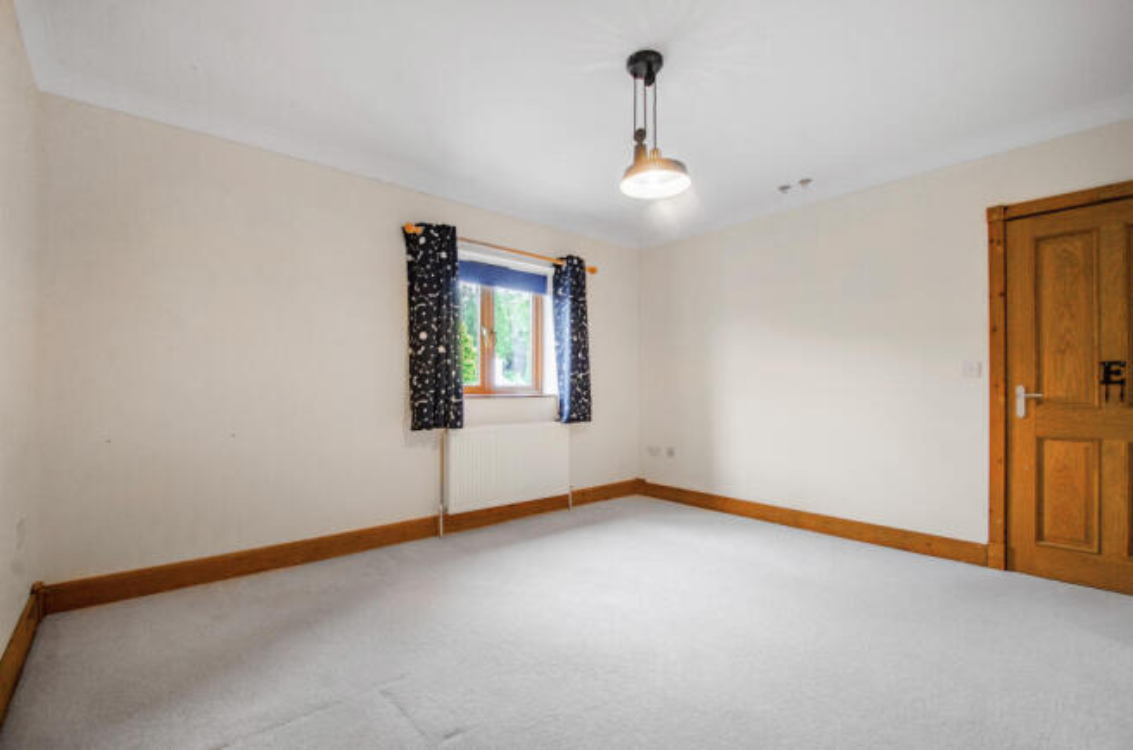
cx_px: 566
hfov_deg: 100.5
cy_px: 375
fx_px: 471
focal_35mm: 15
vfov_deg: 77.0
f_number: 7.1
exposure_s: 1/30
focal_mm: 10
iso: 320
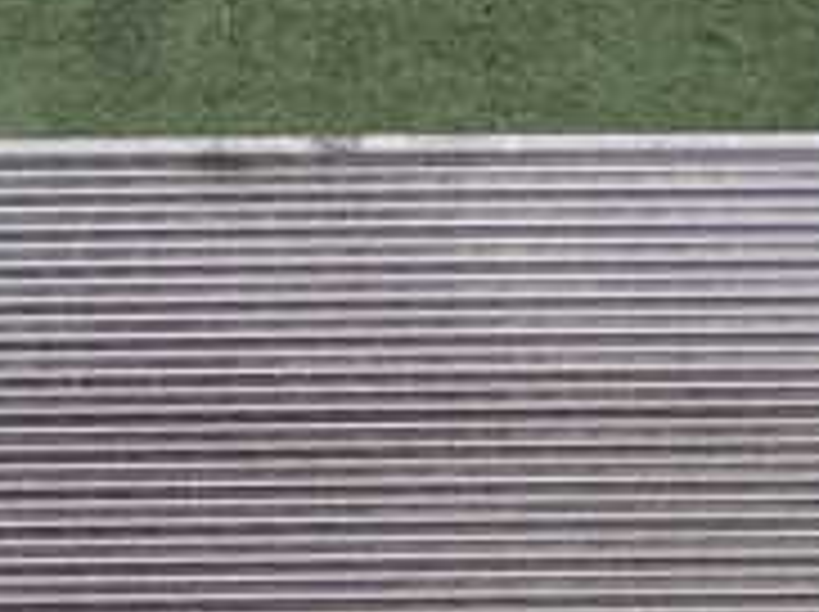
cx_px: 220
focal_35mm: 99
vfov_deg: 14.6
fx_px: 2339
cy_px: 657
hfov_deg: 19.7
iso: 200
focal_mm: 5.4
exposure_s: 1/125
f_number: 2.3
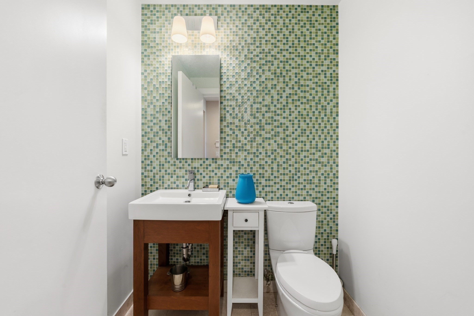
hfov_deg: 104.3
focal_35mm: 14
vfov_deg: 81.1
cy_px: 158
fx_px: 184
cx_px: 237
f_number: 8
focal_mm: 14
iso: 100
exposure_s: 1/1.25
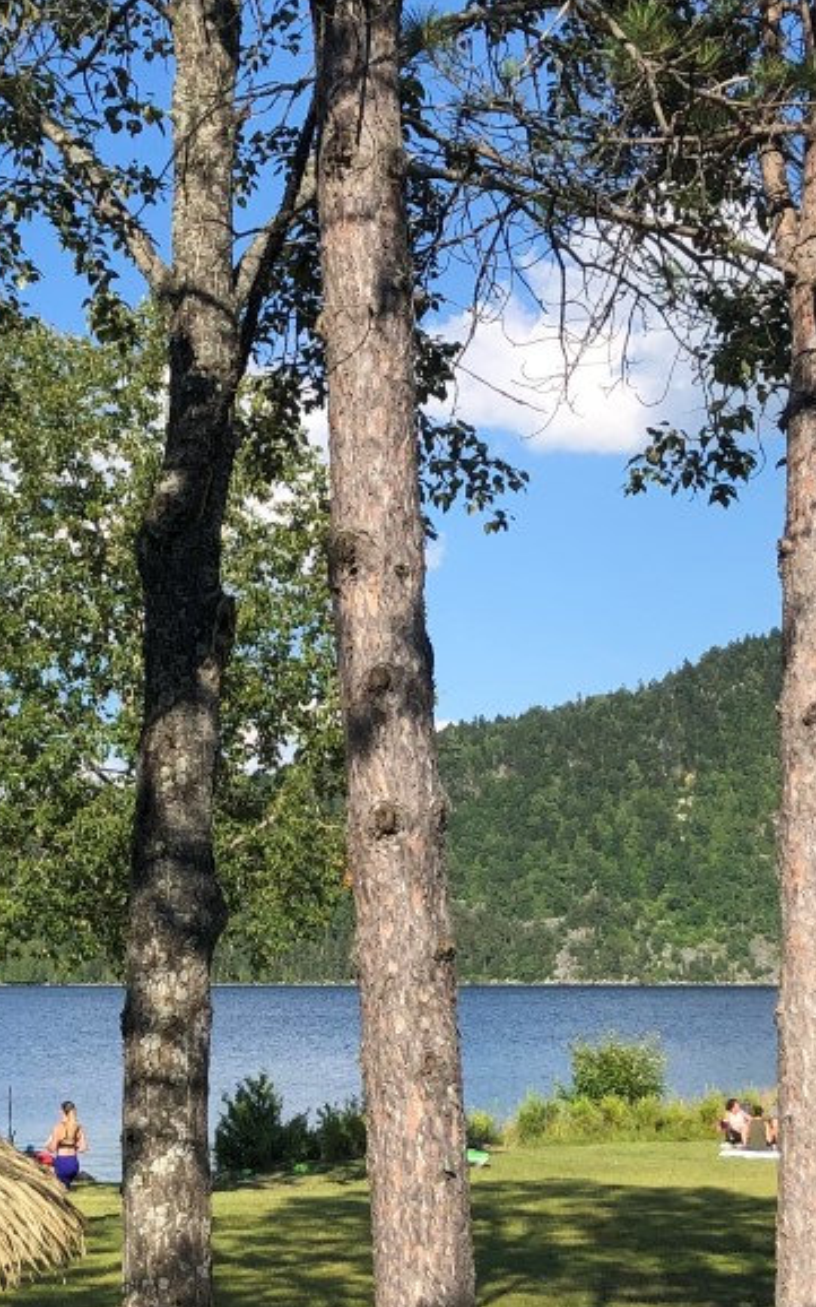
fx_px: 2634
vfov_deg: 27.7
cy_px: 889
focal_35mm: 74
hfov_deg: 17.6
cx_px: 294
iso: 20
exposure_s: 1/1715
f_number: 1.8
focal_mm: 3.99
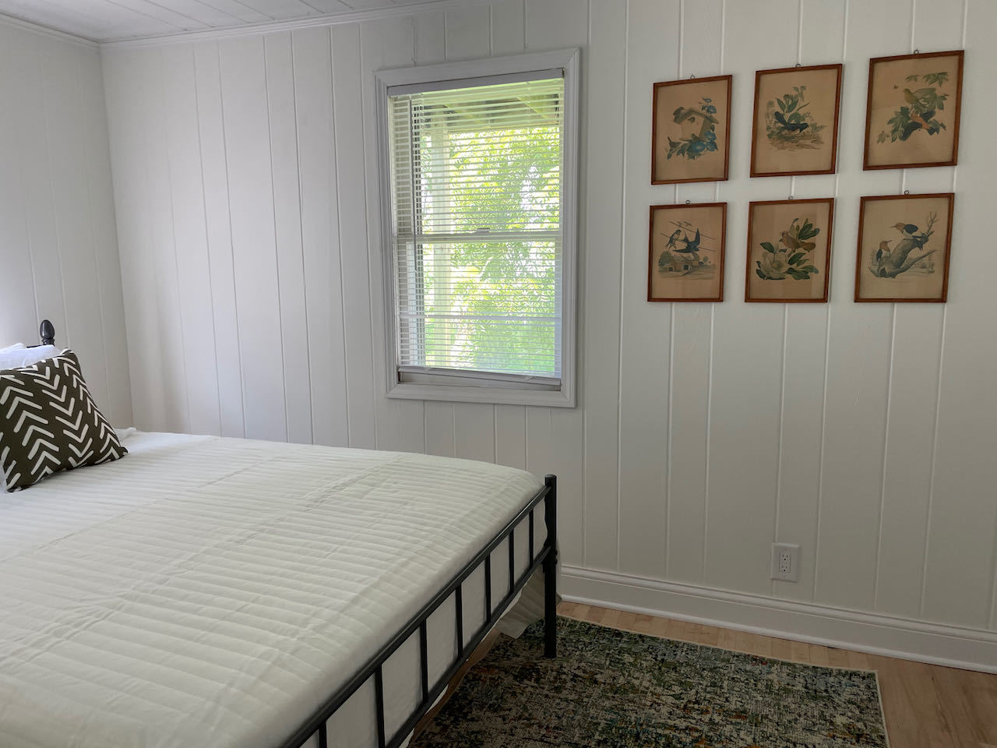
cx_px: 498
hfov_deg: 67.3
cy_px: 374
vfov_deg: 53.1
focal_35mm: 26
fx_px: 749
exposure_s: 1/121
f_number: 1.6
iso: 125
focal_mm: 4.2
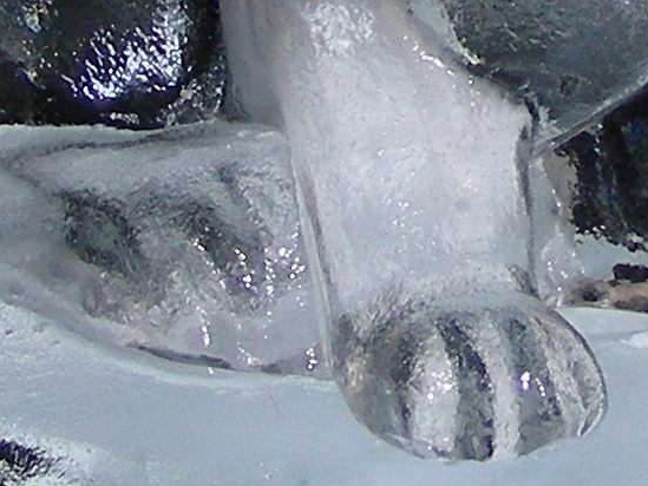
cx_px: 849
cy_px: -237
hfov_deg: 9.9
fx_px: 3651
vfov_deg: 7.5
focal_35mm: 195
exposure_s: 1/60.1
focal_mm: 6.3
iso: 50
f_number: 3.5
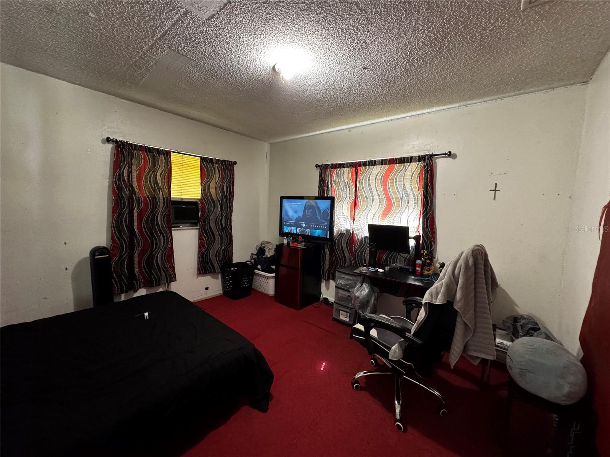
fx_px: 247
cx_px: 305
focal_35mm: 14
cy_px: 228
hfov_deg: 102.1
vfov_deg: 85.7
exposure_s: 1/60
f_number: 2.2
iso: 640
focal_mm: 2.22
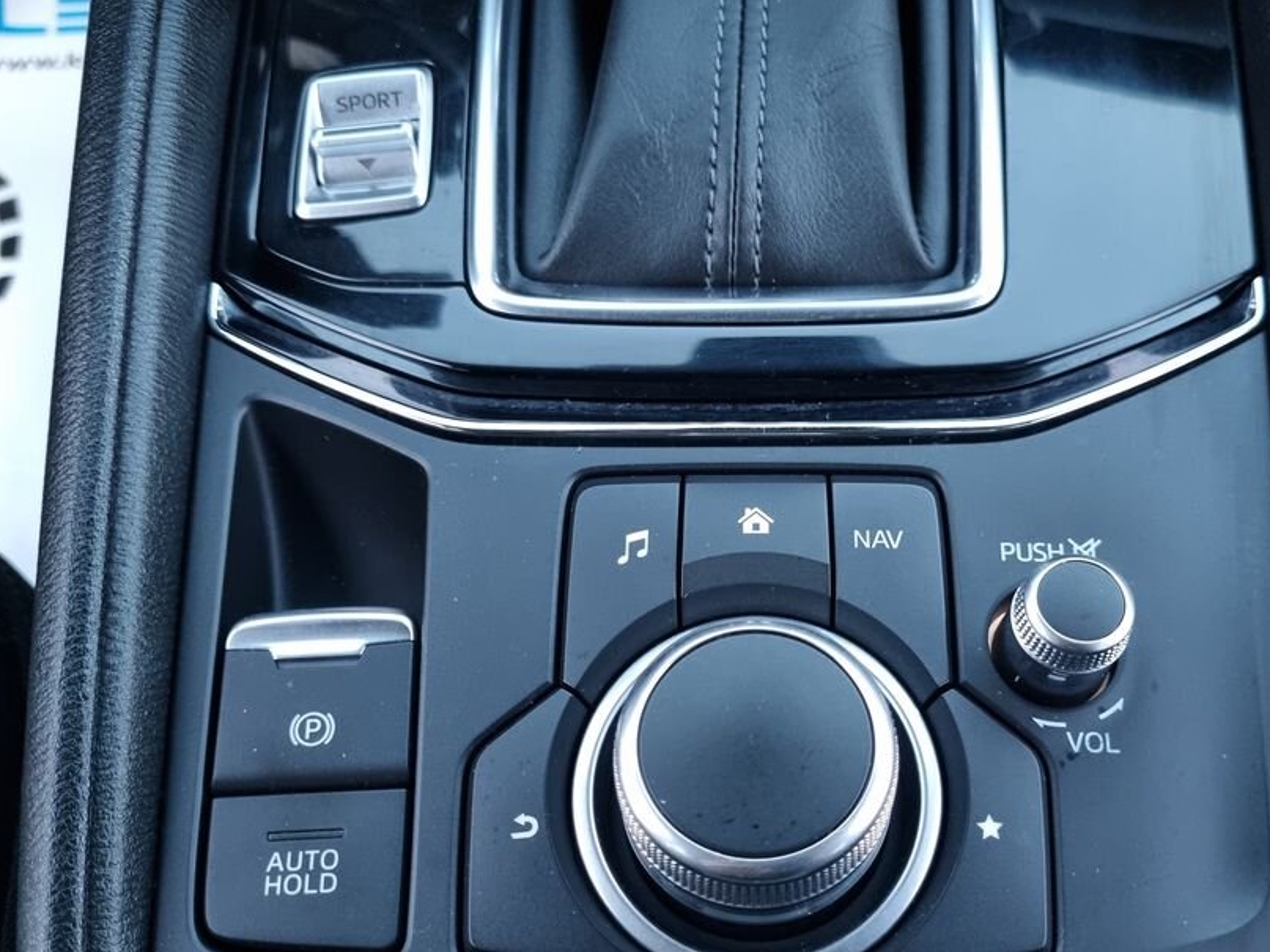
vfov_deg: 42.7
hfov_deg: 55.0
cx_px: 748
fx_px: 1211
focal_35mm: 33
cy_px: 574
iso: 640
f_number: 1.8
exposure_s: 1/50
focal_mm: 5.4
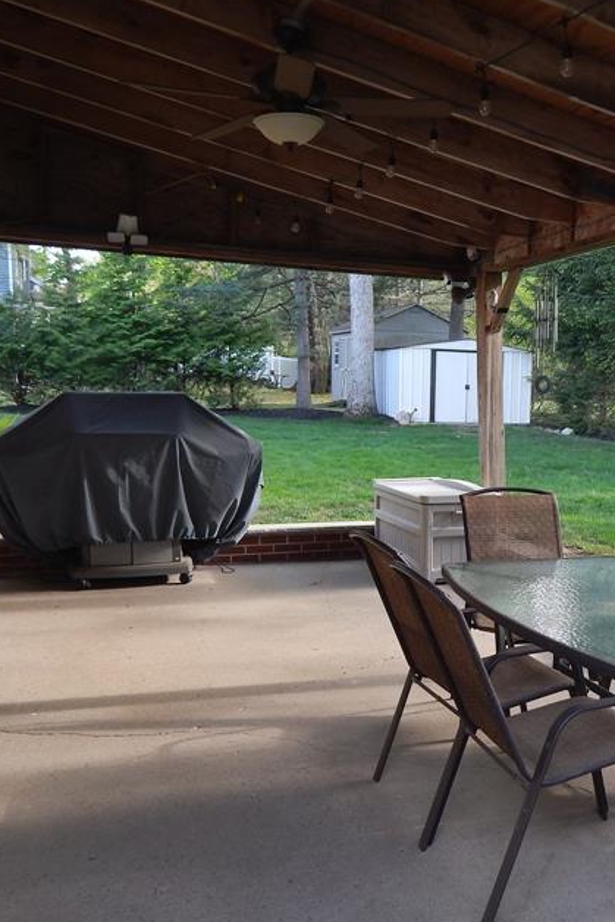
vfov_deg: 49.4
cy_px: 521
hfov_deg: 33.6
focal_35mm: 39
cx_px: 451
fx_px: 999
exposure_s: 1/60
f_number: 3
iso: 125
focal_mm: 4
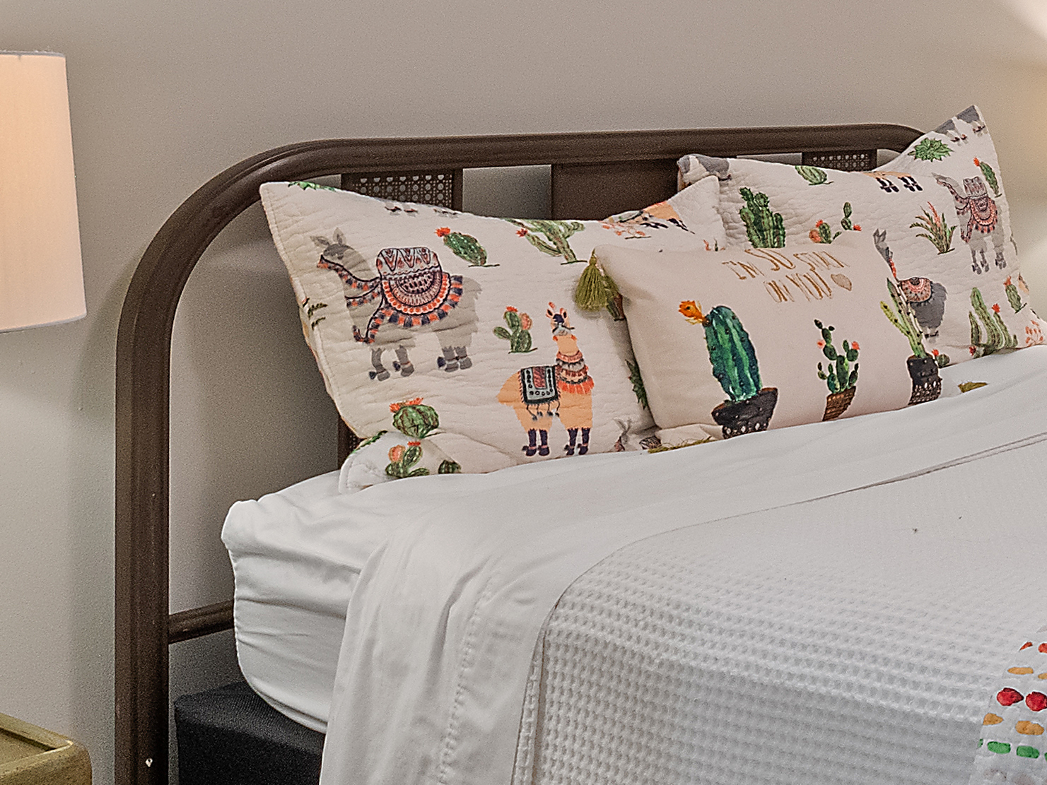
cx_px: 1397
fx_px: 1694
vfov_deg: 25.6
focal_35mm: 56
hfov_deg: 27.8
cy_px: 143
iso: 400
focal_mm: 8
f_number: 5.6
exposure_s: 1/8
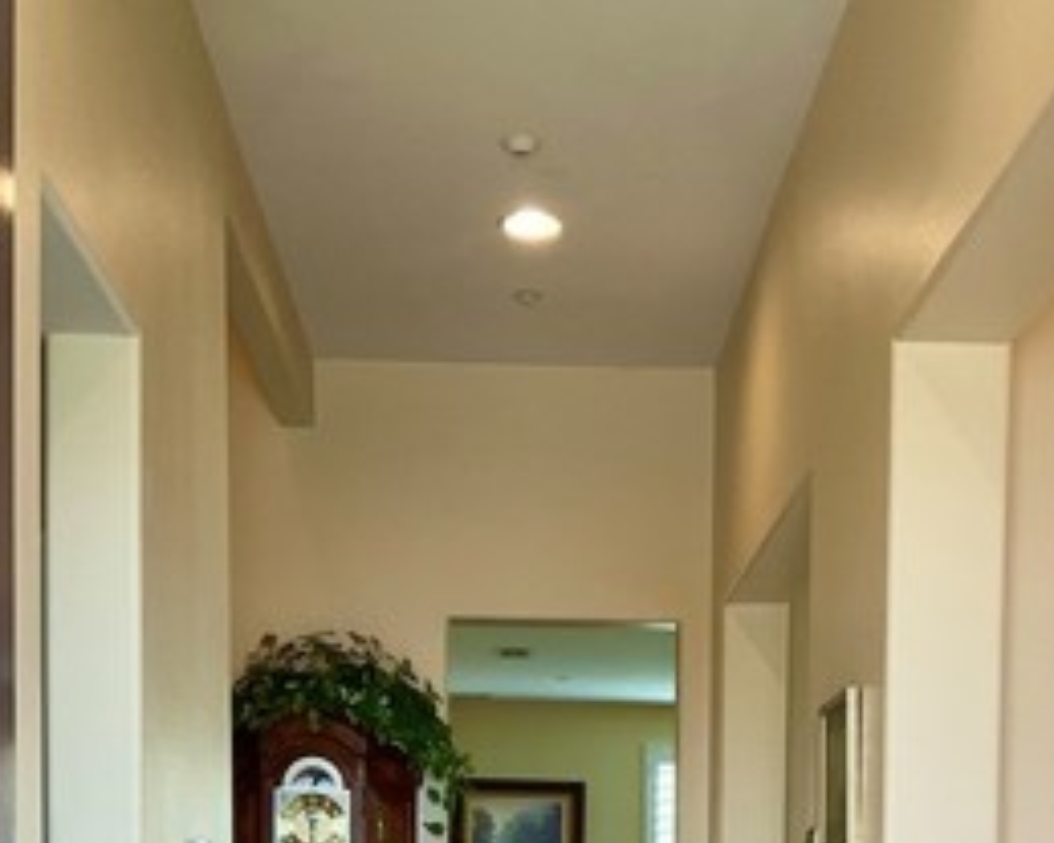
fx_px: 2183
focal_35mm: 70
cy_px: 1030
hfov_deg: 27.1
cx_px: 659
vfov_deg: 20.4
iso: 40
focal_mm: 3
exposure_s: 1/60
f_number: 1.8
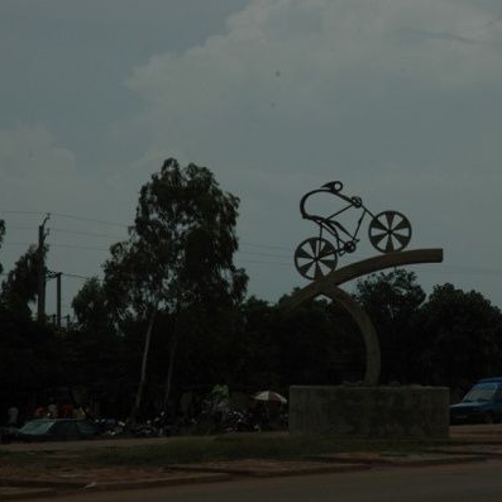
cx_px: 335
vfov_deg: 12.9
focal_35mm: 135
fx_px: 2215
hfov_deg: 12.9
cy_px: 252
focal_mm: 70
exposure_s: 1/1000
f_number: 13
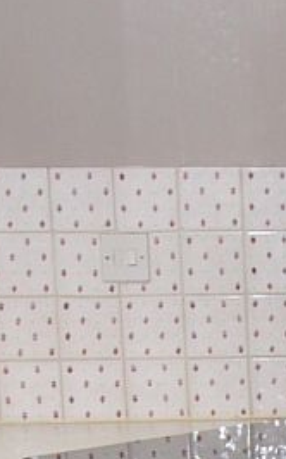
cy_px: 652
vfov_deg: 13.5
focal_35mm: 147
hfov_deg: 8.4
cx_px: 584
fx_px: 1835
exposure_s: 1/60
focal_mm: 9
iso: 100
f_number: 4
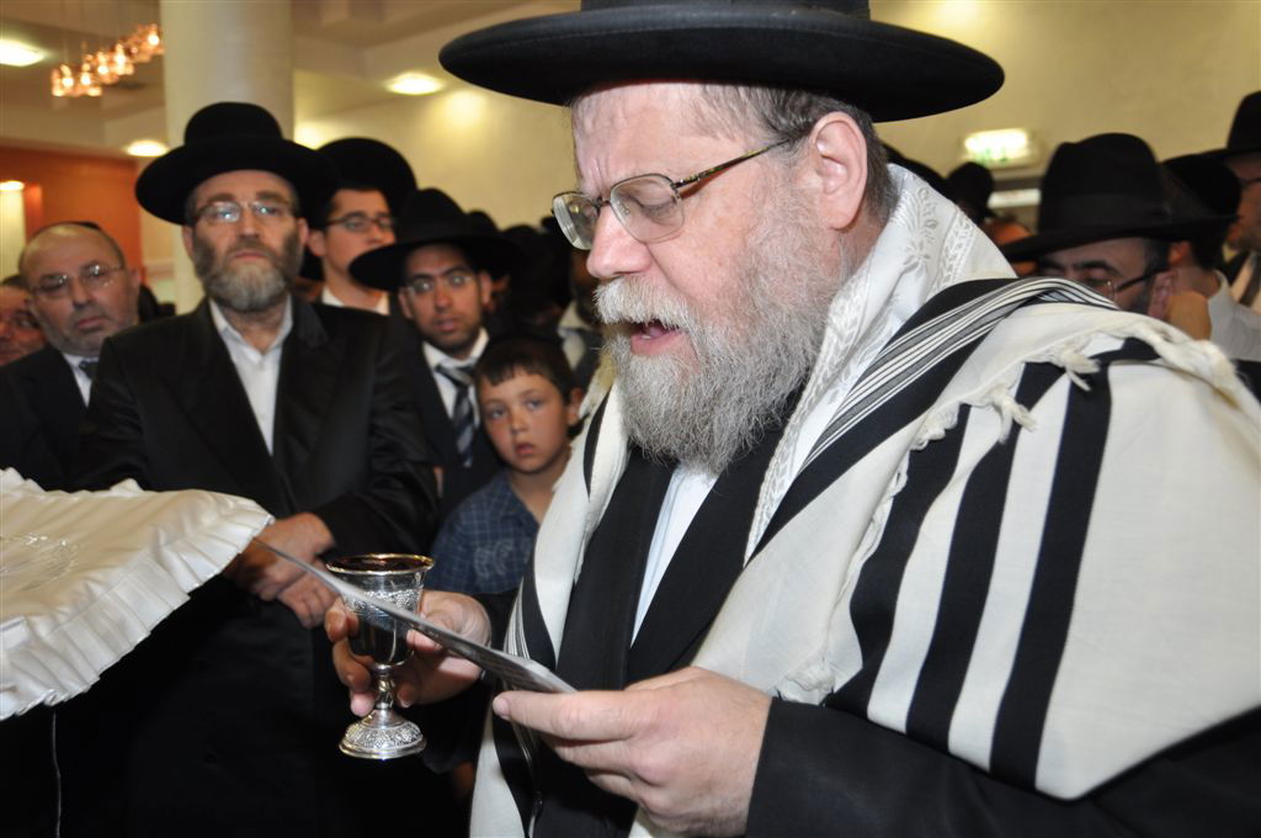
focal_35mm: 33
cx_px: 630
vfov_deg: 39.9
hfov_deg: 57.3
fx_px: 1154
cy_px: 419
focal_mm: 22
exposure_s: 1/60
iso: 400
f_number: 5
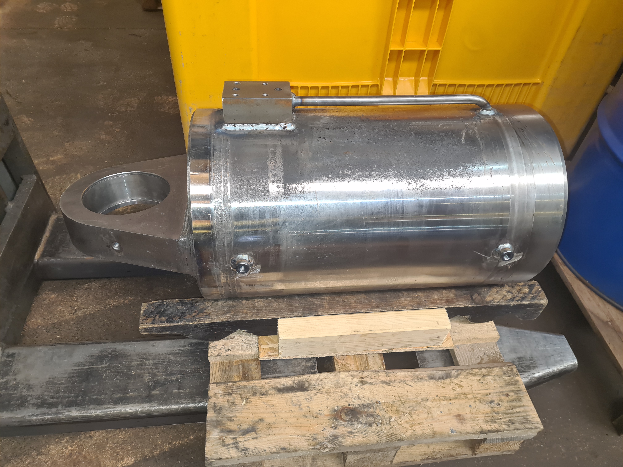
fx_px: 468
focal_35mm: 26
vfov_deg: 53.1
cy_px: 234
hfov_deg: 67.3
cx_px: 312
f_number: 1.8
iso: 200
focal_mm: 5.4
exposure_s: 1/50
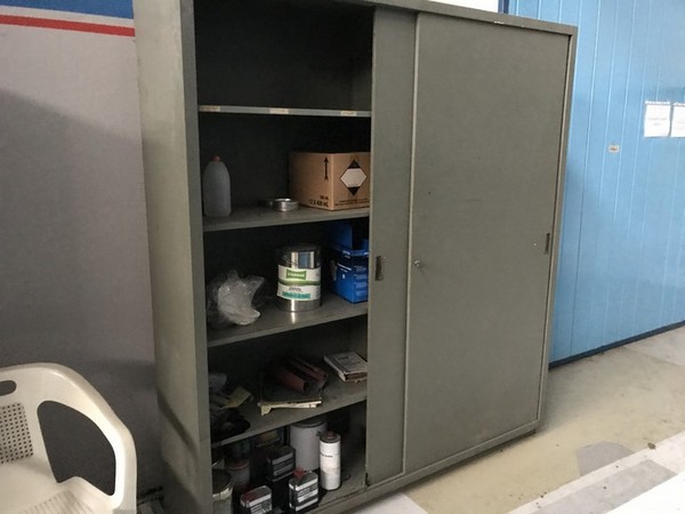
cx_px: 342
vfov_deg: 49.7
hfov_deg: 63.4
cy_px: 257
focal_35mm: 28
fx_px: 554
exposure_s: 1/4
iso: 100
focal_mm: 3.99
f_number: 1.8
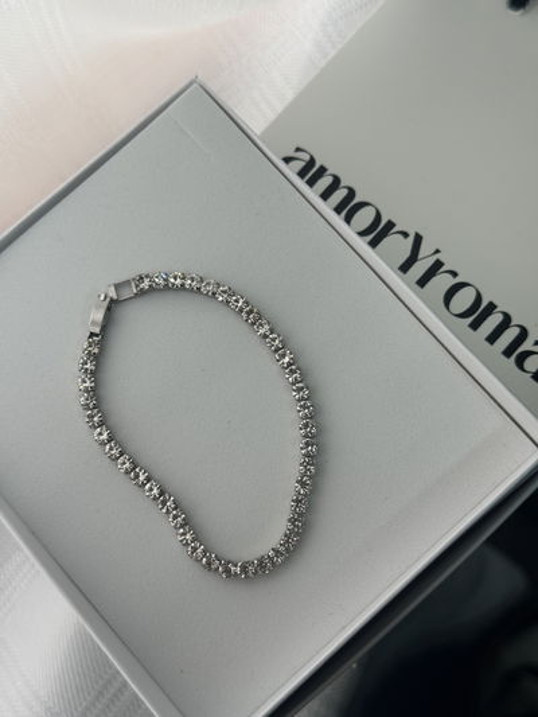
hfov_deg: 30.3
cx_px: 269
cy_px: 358
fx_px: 994
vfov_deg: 39.6
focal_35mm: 48
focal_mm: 6.76
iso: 50
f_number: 1.78
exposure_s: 1/100
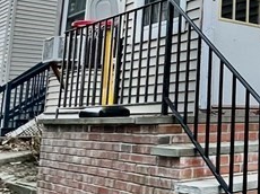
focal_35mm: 58
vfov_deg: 24.6
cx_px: 339
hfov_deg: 27.6
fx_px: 435
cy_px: 27
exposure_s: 1/99
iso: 200
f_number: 1.8
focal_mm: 1.57
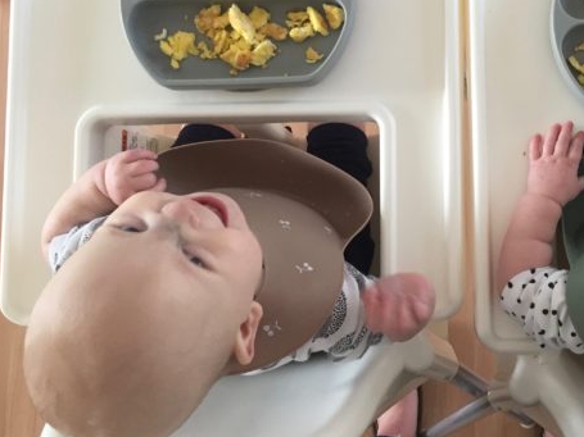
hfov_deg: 37.8
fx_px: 826
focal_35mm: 49
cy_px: 140
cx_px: 445
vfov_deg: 29.4
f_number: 2.2
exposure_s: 1/30
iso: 100
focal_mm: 4.15
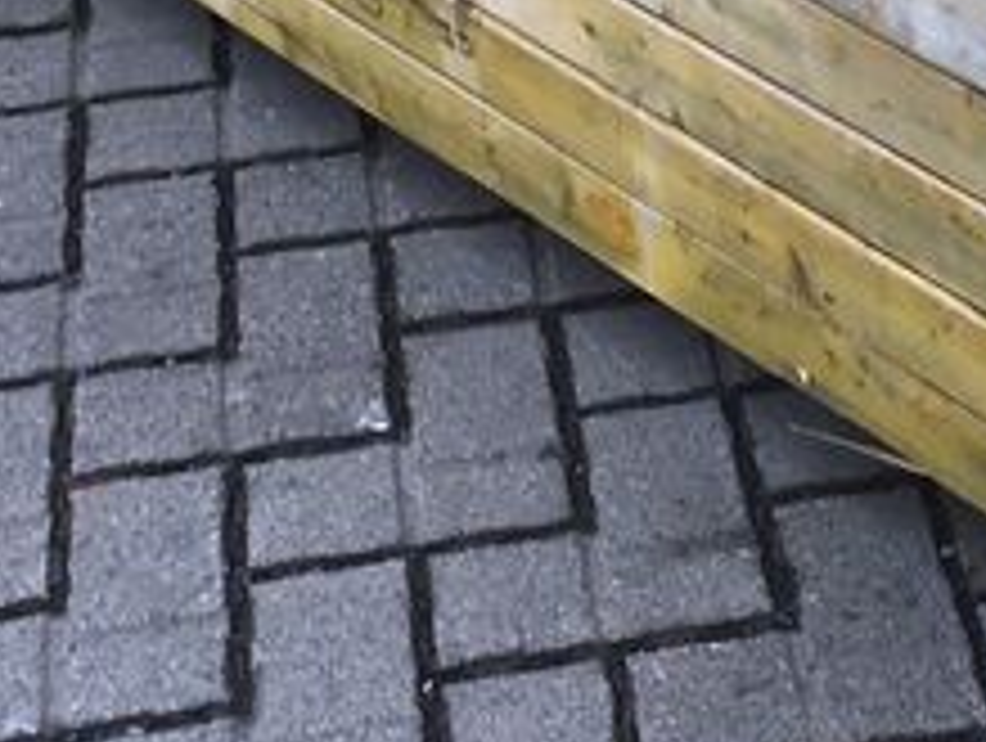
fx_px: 3224
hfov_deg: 17.2
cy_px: -243
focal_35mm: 113
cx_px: 828
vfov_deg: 12.7
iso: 32
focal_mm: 3.3
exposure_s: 1/50
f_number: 2.4
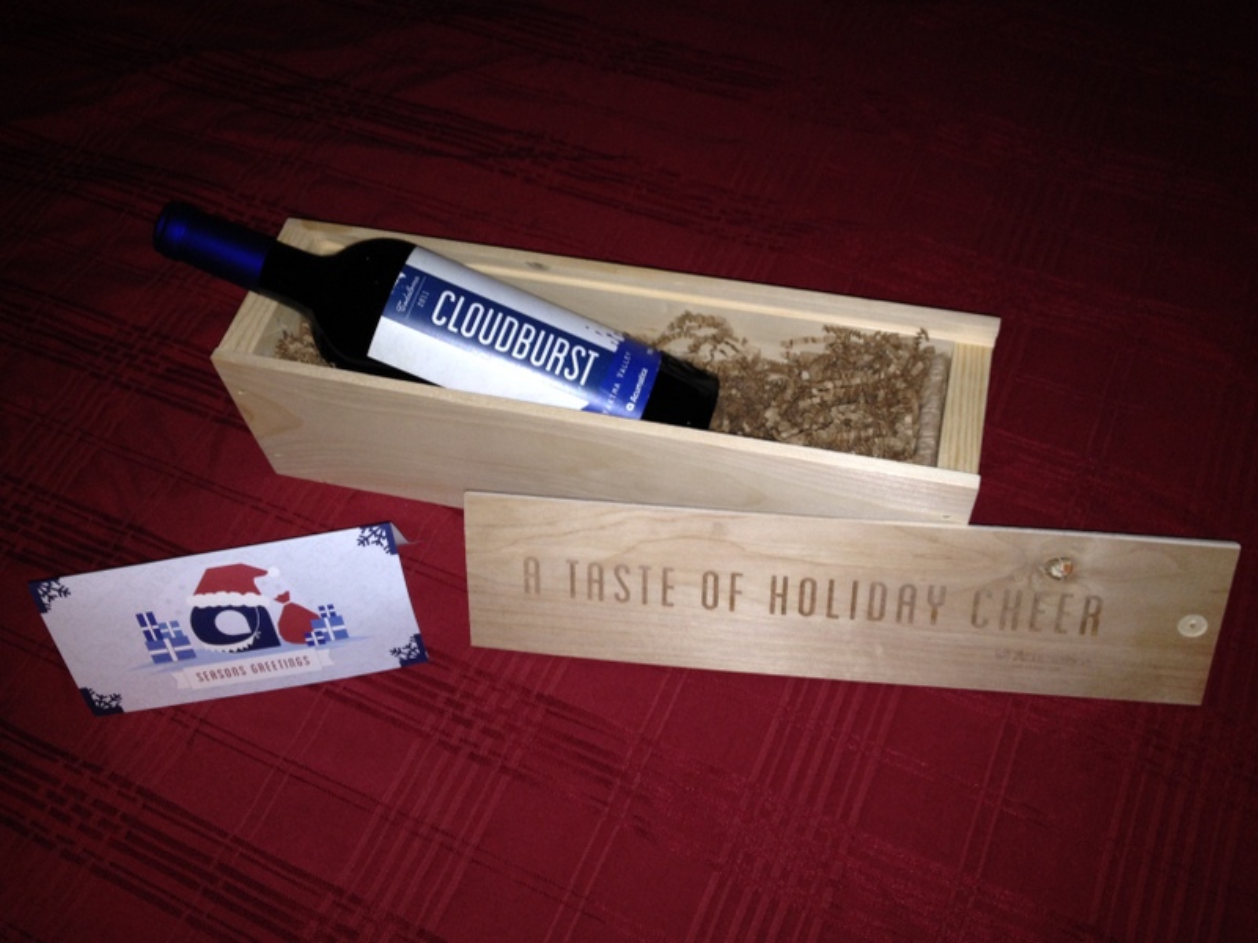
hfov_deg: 52.6
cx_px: 629
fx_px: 1272
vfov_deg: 40.7
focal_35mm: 35
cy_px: 472
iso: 64
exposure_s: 1/16
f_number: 2.4
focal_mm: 4.28
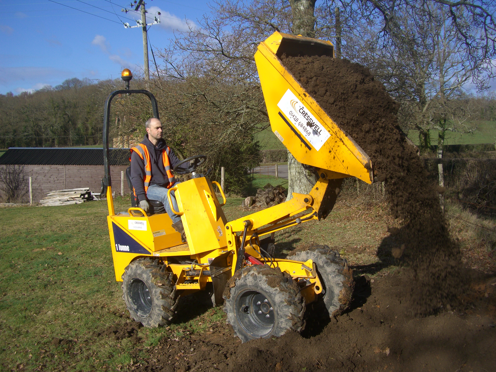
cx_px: 248
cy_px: 186
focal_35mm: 38
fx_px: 544
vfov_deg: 37.7
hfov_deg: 49.0
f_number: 5.6
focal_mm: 7.9
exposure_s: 1/320
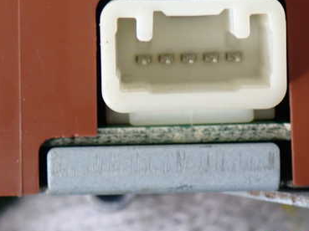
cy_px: 64
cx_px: 203
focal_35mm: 153
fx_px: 1364
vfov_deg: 9.7
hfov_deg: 12.9
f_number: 4.7
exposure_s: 1/40
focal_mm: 16.79
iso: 800
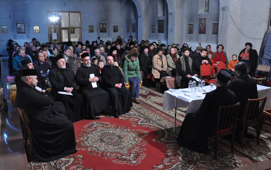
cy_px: 82
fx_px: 273
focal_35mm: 37
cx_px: 134
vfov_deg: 34.4
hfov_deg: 52.8
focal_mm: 24
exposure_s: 1/6
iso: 1600
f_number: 5
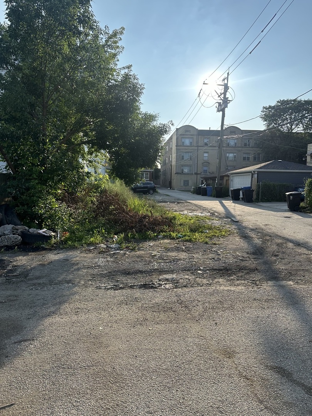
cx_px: 156
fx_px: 288
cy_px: 208
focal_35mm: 24
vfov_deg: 71.6
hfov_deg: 56.8
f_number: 1.78
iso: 80
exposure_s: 1/2967
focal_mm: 6.86
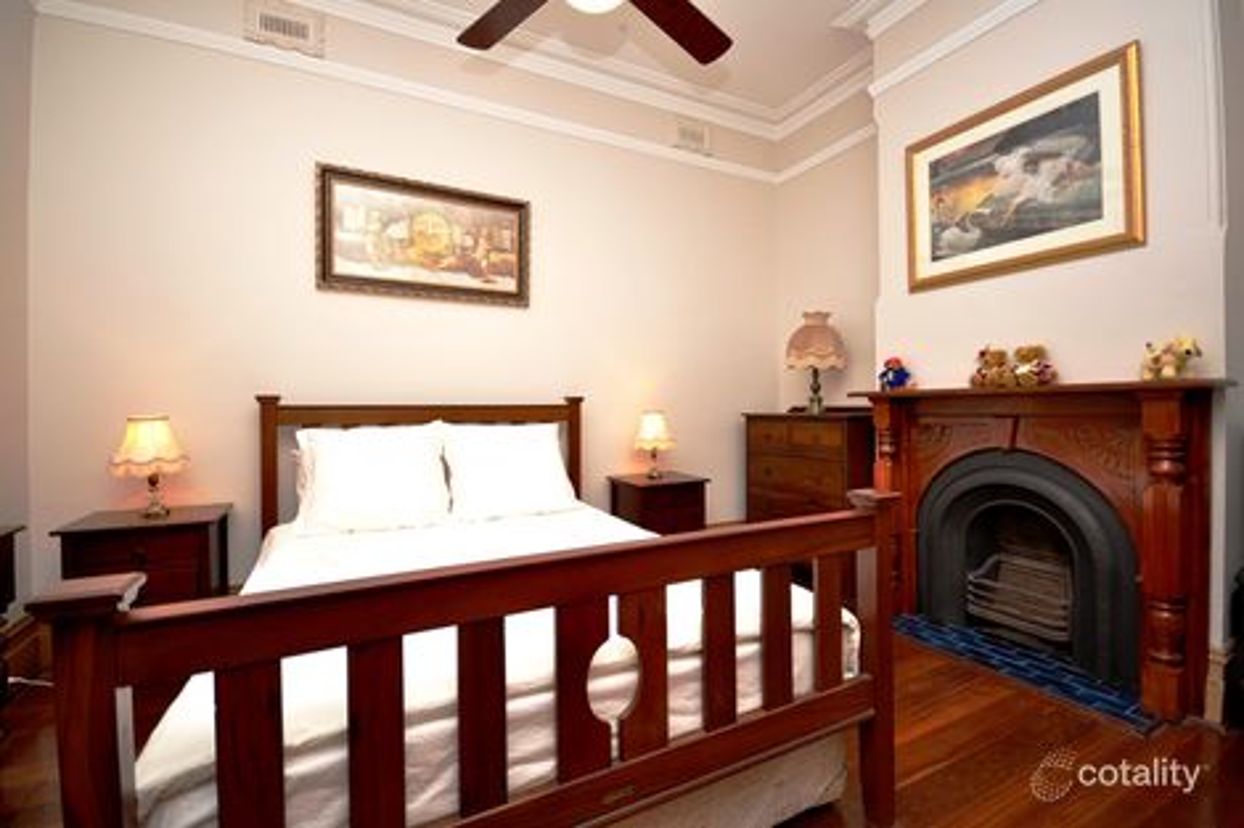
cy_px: 414
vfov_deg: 77.3
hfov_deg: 100.4
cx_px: 622
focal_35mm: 15
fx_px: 518
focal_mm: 10
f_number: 4
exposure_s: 1/60
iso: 200
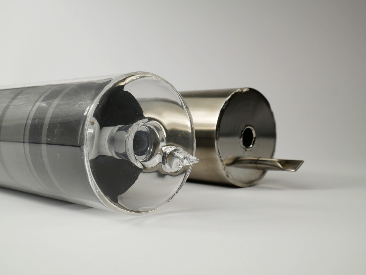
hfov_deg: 42.9
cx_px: 183
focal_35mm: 44
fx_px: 465
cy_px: 138
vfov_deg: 32.9
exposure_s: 1/40
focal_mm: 22
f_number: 14
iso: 200
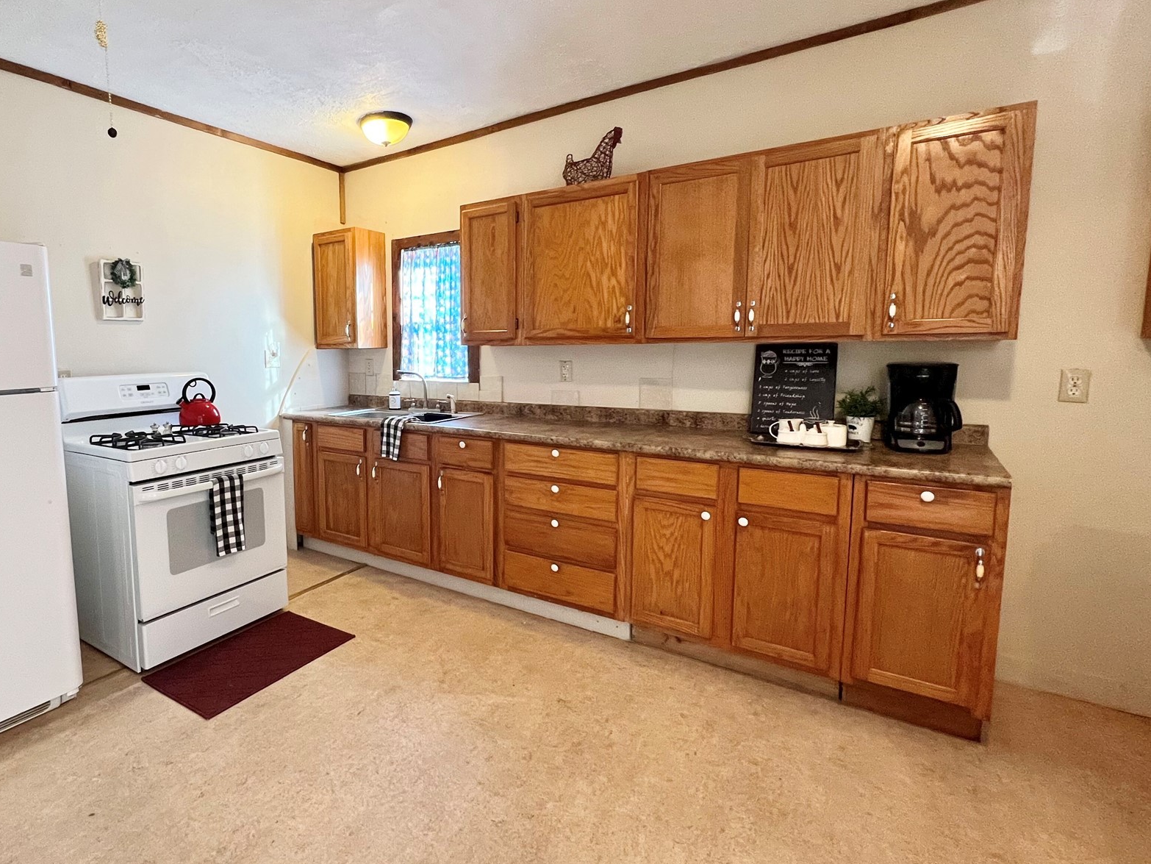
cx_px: 414
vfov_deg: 74.7
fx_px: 565
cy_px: 409
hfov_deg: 88.7
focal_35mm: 17
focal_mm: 1.57
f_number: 1.8
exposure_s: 1/60
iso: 400
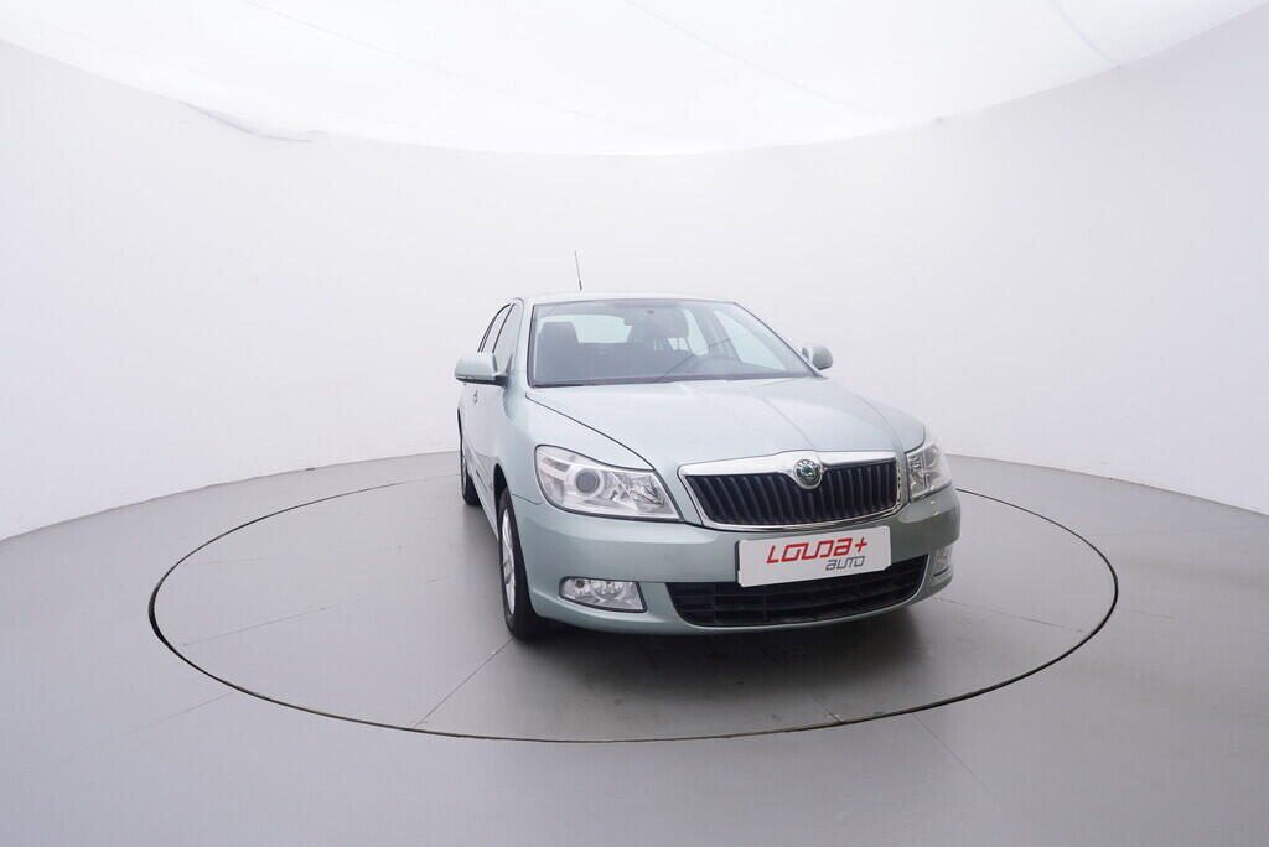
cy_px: 424
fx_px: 794
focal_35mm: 22
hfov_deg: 77.3
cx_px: 634
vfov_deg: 56.2
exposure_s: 1/80
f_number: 5
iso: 200
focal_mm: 15
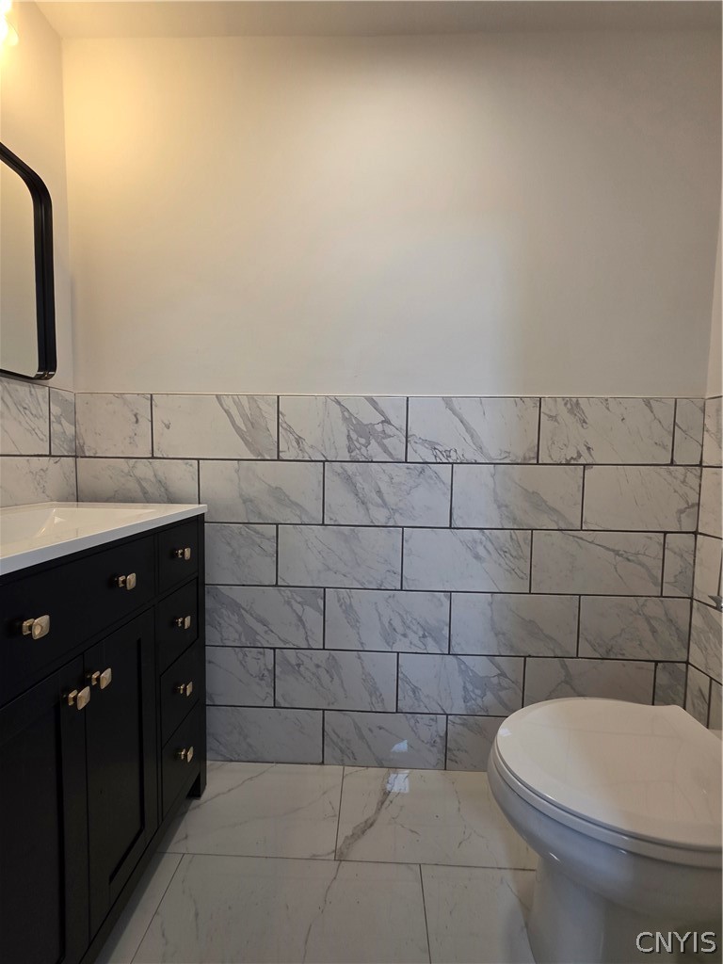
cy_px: 482
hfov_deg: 89.9
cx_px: 362
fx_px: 362
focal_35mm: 13
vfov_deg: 106.2
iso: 100
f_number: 1.9
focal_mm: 2.2
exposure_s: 1/120
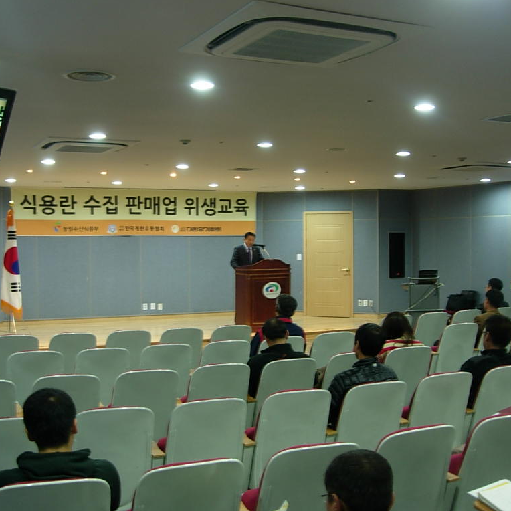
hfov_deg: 37.5
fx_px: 752
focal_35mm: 45
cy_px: 255
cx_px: 247
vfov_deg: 37.6
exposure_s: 1/8.4
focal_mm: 7.8
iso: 64
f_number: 2.8
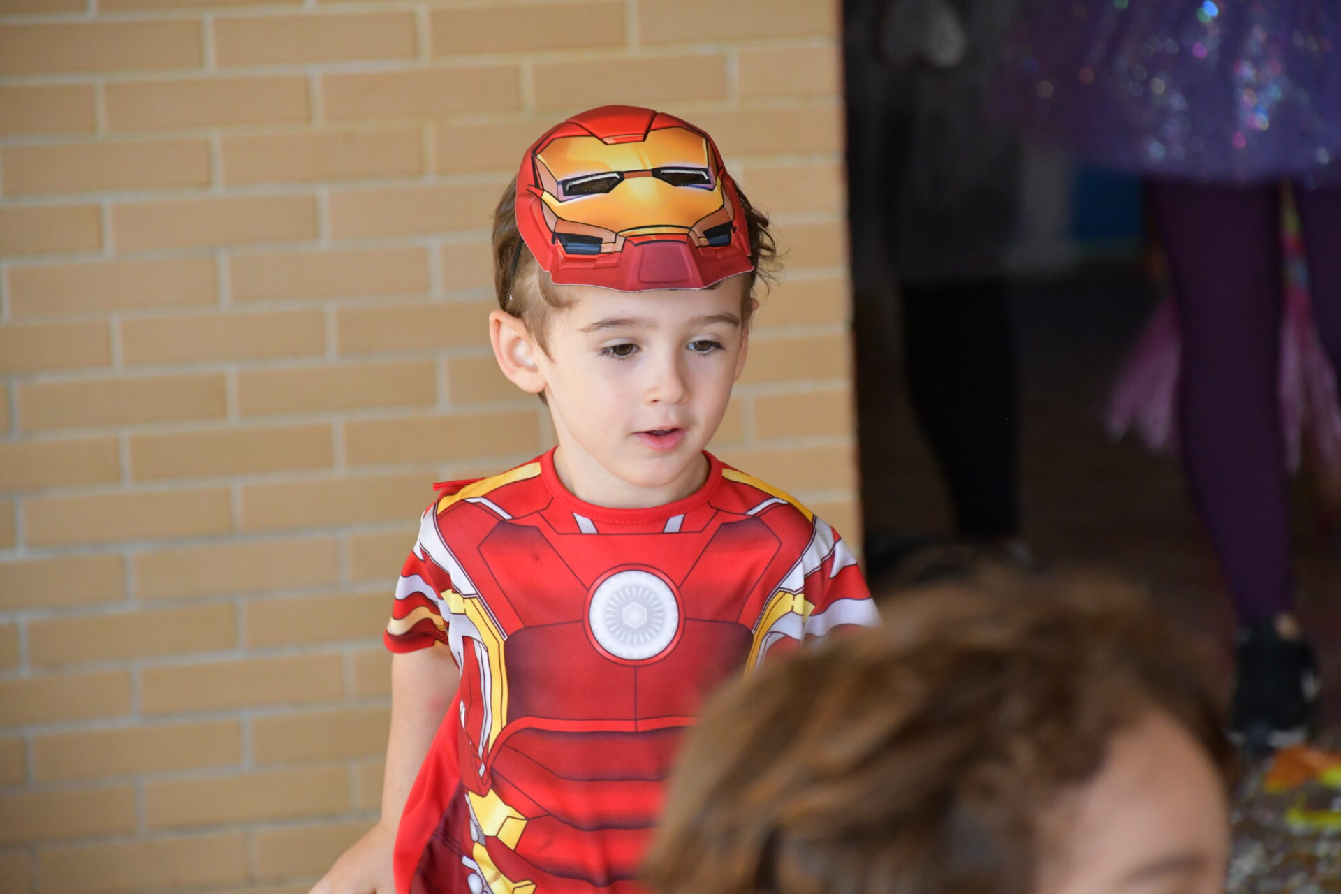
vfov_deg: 6.5
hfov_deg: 9.8
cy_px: 447
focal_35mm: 210
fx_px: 7822
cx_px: 670
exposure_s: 1/500
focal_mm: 140
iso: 3200
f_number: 5.6
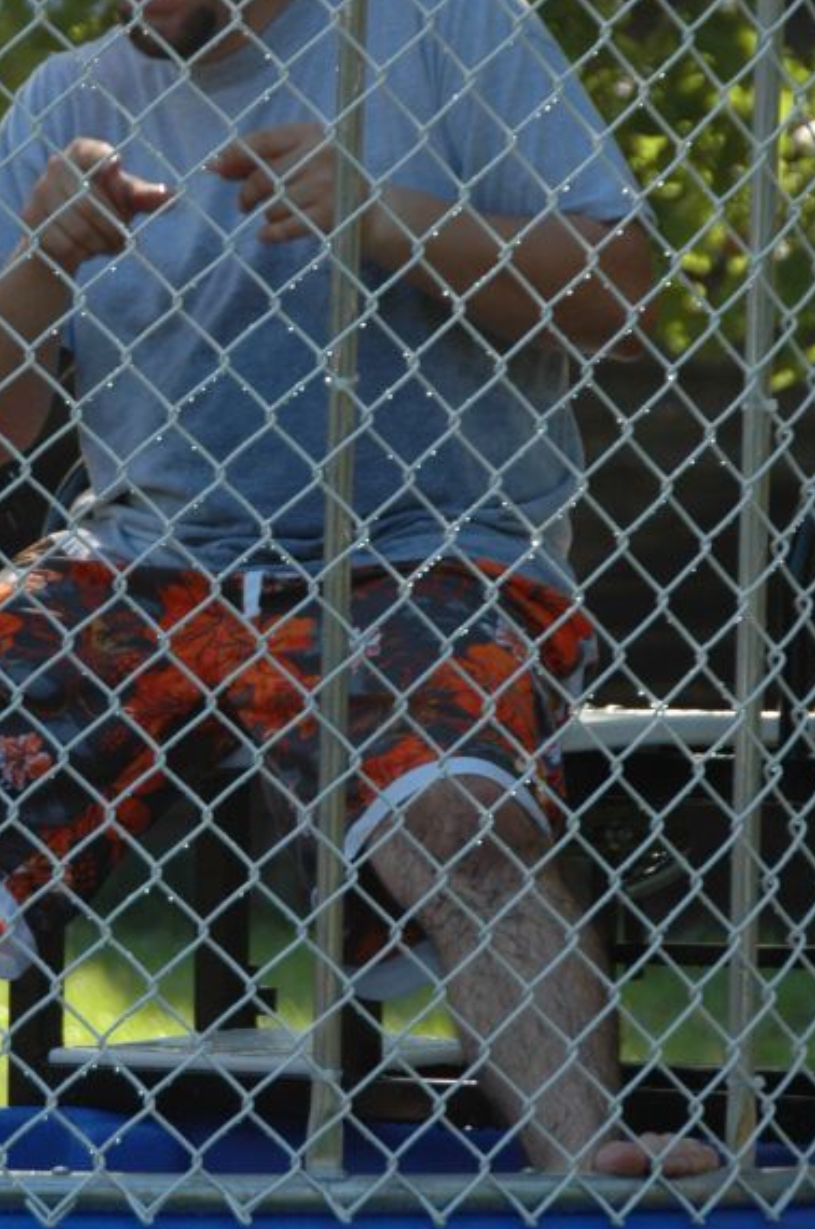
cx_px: 194
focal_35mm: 302
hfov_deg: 4.5
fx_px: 10292
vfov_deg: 6.8
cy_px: 502
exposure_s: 1/200
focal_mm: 112
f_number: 5.6
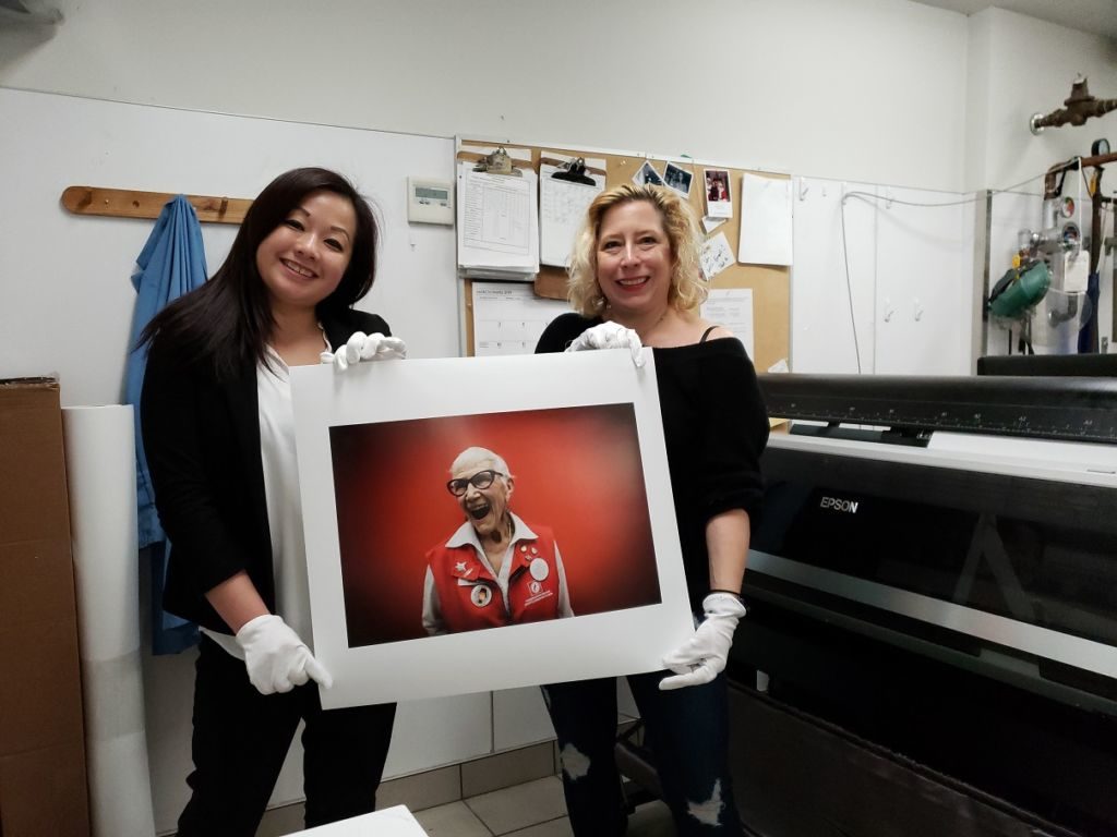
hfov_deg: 67.3
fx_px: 839
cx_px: 558
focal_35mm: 26
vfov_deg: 53.1
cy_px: 418
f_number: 1.5
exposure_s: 1/180
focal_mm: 4.3
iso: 500
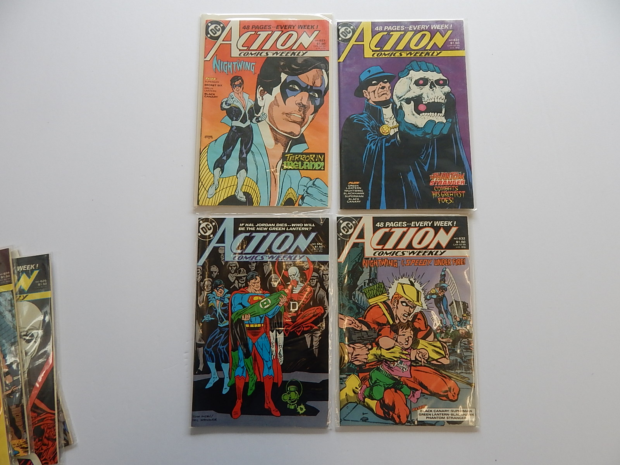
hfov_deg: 76.4
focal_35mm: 22
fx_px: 394
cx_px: 310
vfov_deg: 61.1
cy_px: 232
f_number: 3
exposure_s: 1/100
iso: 125
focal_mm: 4
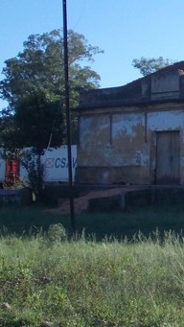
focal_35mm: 93
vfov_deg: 22.9
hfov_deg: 11.9
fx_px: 806
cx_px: 339
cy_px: 150
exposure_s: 1/160
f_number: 6.2
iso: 80
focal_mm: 5.3
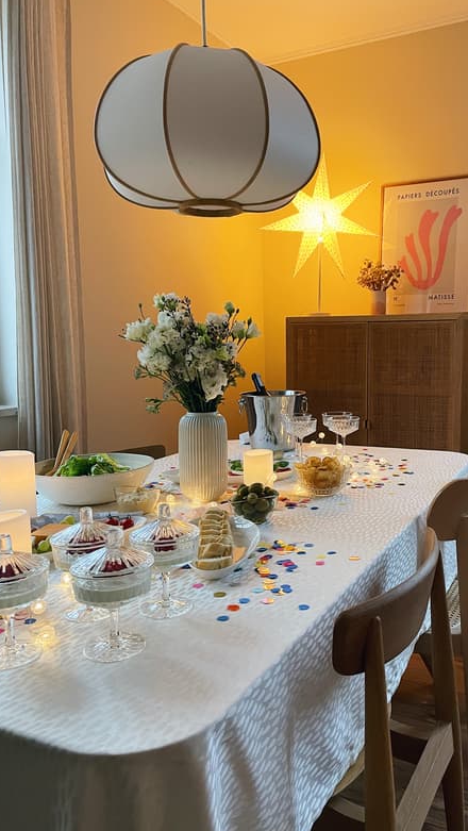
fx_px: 639
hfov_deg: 39.9
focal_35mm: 29
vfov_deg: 66.0
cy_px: 414
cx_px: 295
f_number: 1.6
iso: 400
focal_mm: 4.2
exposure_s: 1/50
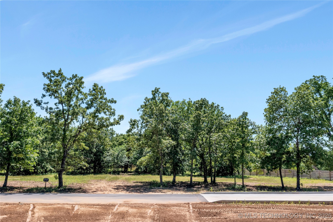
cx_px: 166
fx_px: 259
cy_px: 111
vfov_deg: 46.4
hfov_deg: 65.5
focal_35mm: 28
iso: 100
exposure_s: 1/800
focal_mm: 10.26
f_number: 5.6
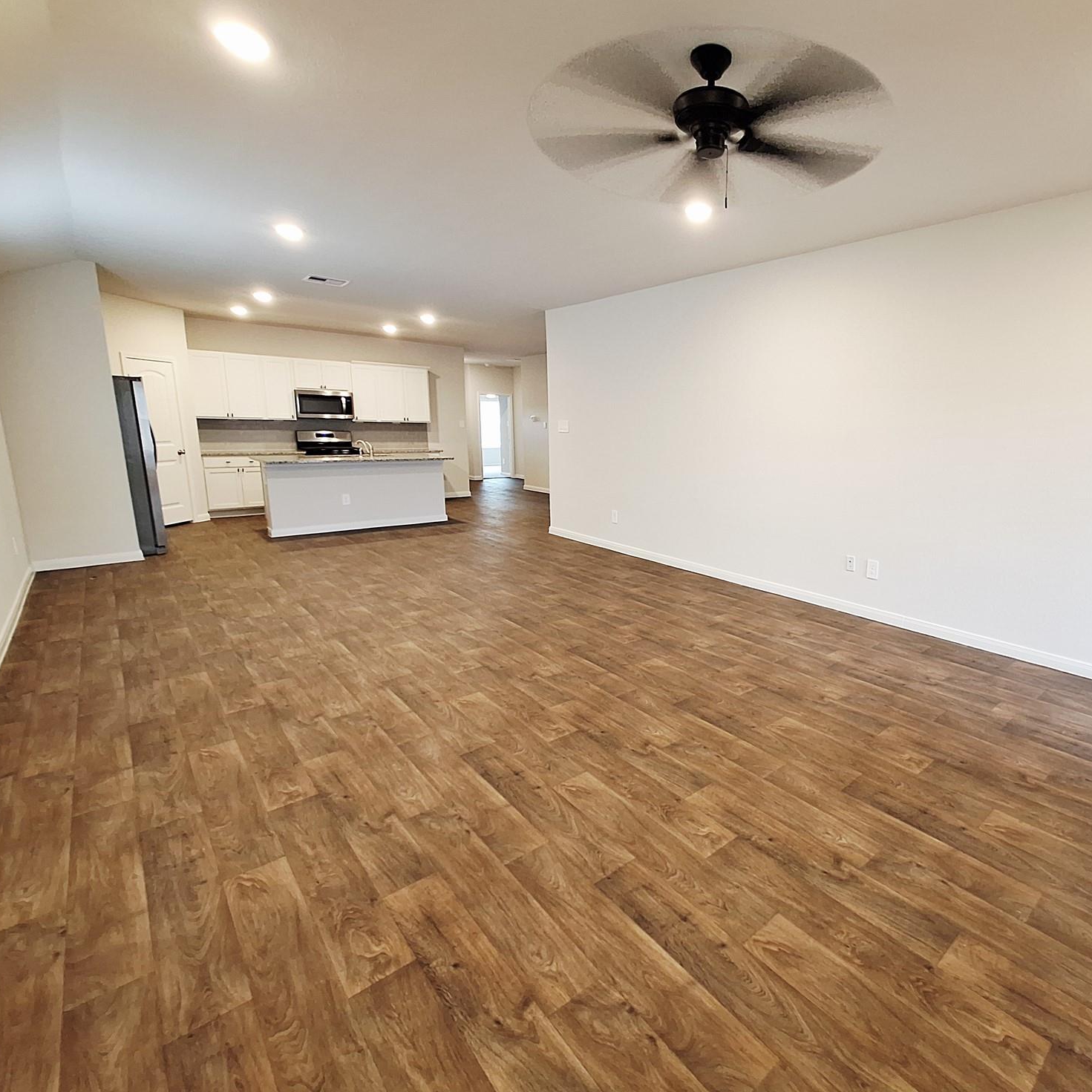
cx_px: 717
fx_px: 571
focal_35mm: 16
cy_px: 534
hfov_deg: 84.8
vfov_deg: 87.4
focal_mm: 1.74
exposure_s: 1/25
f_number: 2.2
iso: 200
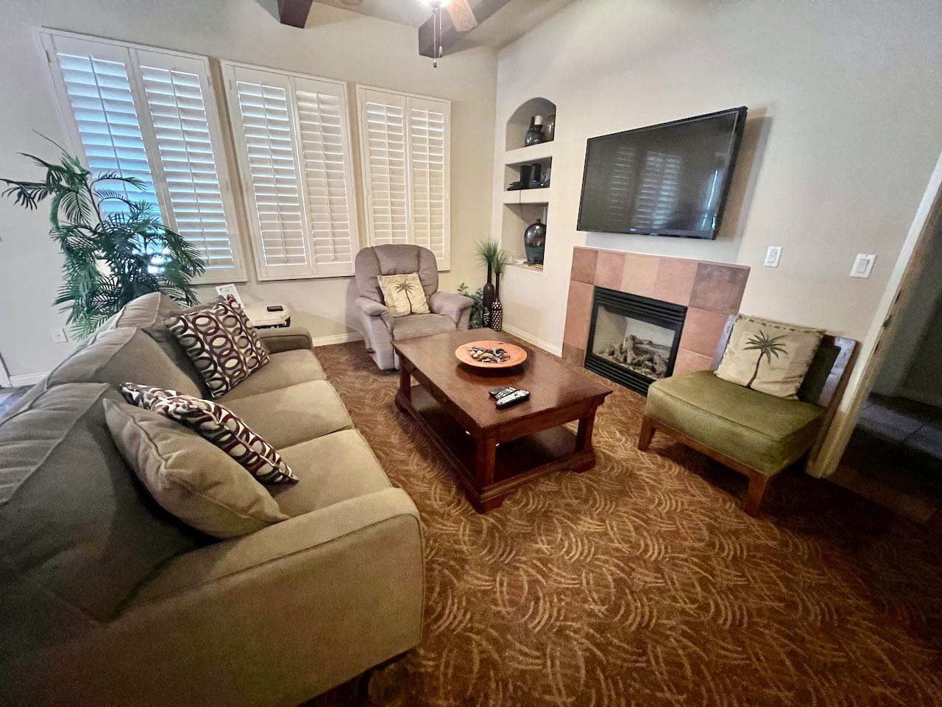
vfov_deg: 89.9
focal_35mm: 13
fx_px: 354
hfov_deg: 106.2
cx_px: 471
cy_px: 354
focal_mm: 1.6
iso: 1000
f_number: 1.8
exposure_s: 1/30
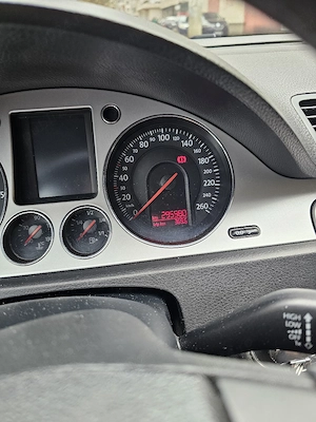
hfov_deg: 58.9
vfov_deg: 73.9
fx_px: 280
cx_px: 158
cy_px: 211
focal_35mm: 23
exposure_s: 1/182
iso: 160
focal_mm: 6.3
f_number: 1.7
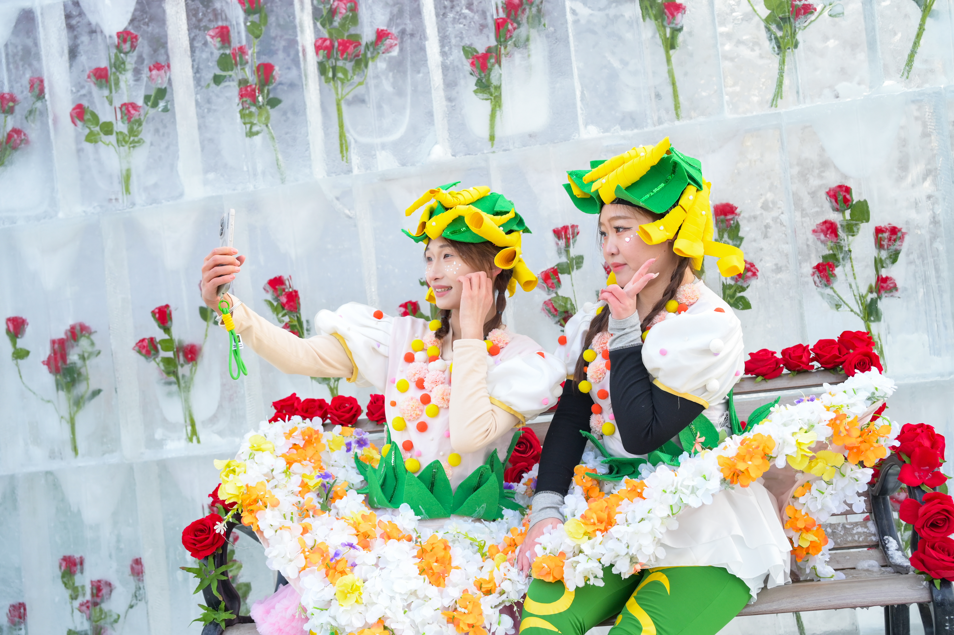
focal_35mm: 37
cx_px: 477
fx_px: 980
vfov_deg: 35.9
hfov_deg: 51.9
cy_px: 318
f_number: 4.5
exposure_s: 1/640
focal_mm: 37
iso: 800
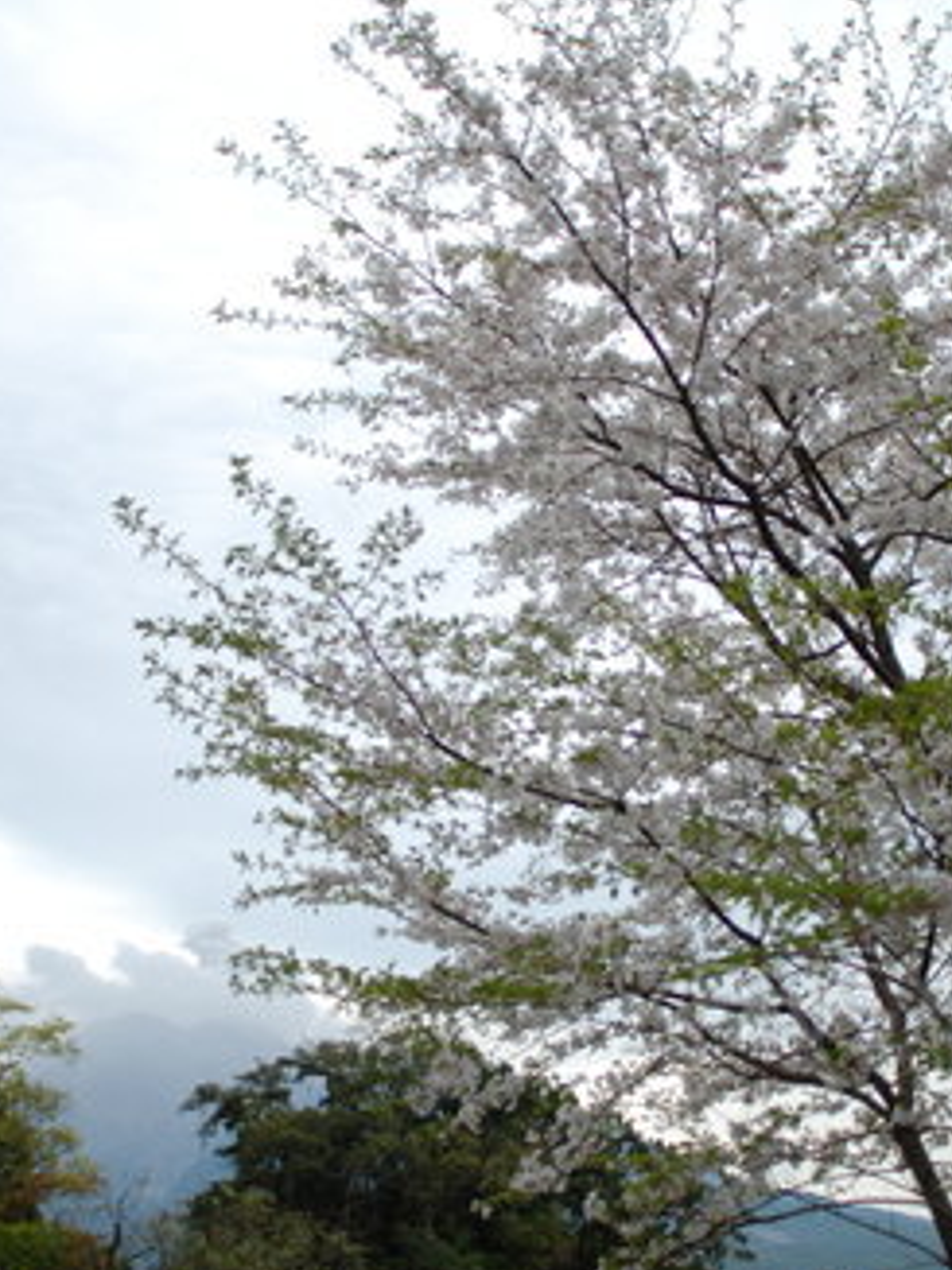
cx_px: 509
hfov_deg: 27.5
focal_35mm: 53
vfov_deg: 36.2
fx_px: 1945
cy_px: 643
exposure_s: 1/1000
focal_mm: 24
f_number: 1.8
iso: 160
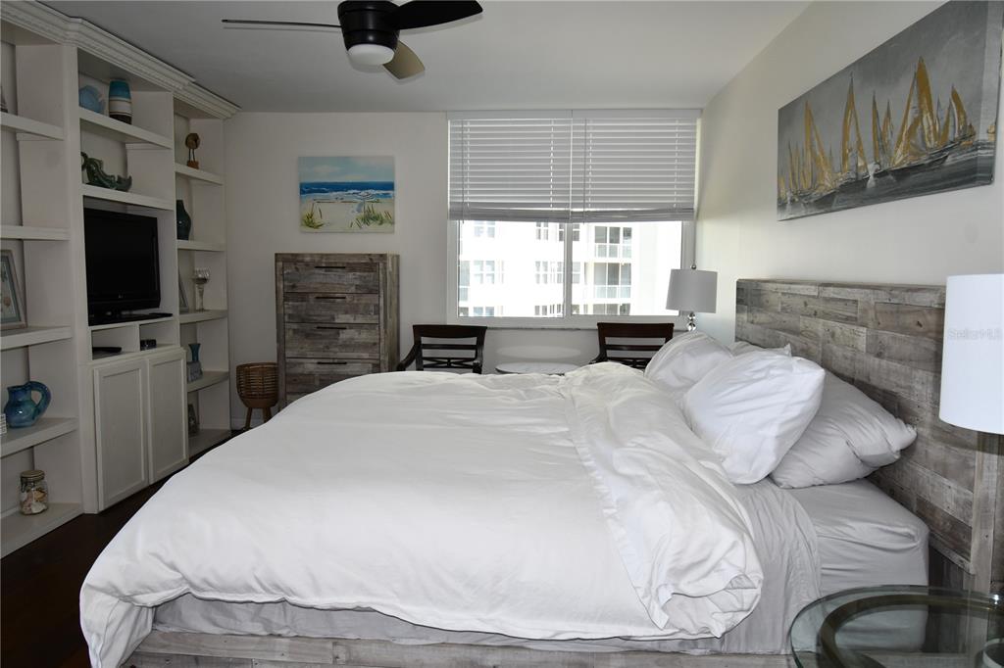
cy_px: 334
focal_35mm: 24
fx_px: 669
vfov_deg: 53.1
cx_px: 502
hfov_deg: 73.8
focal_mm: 16
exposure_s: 1/100
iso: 400
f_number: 5.3
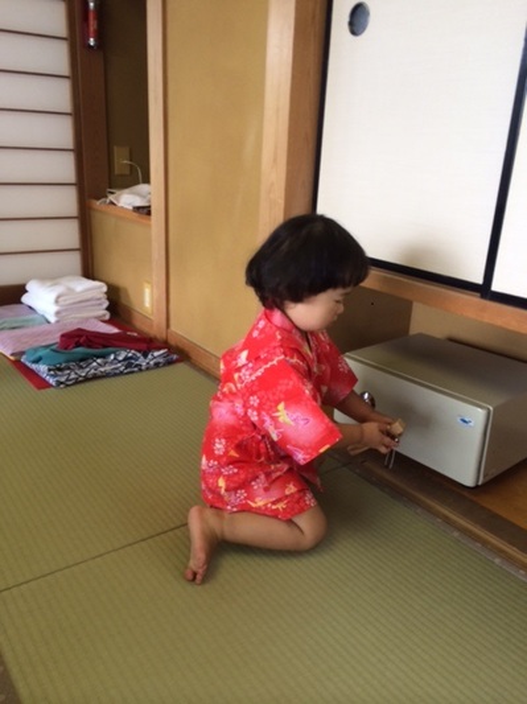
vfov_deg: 60.0
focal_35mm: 30
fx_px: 610
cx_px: 264
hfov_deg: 46.7
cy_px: 352
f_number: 2.2
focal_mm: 4.12
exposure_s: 1/30
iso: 64
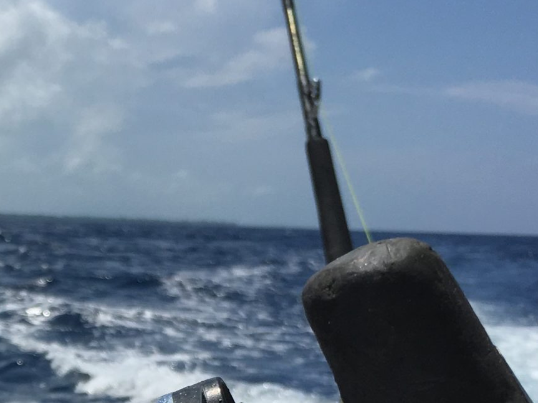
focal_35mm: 86
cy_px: 524
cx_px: -12
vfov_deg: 16.2
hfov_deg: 21.9
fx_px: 1336
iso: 25
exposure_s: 1/4274
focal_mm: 4.15
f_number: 2.2
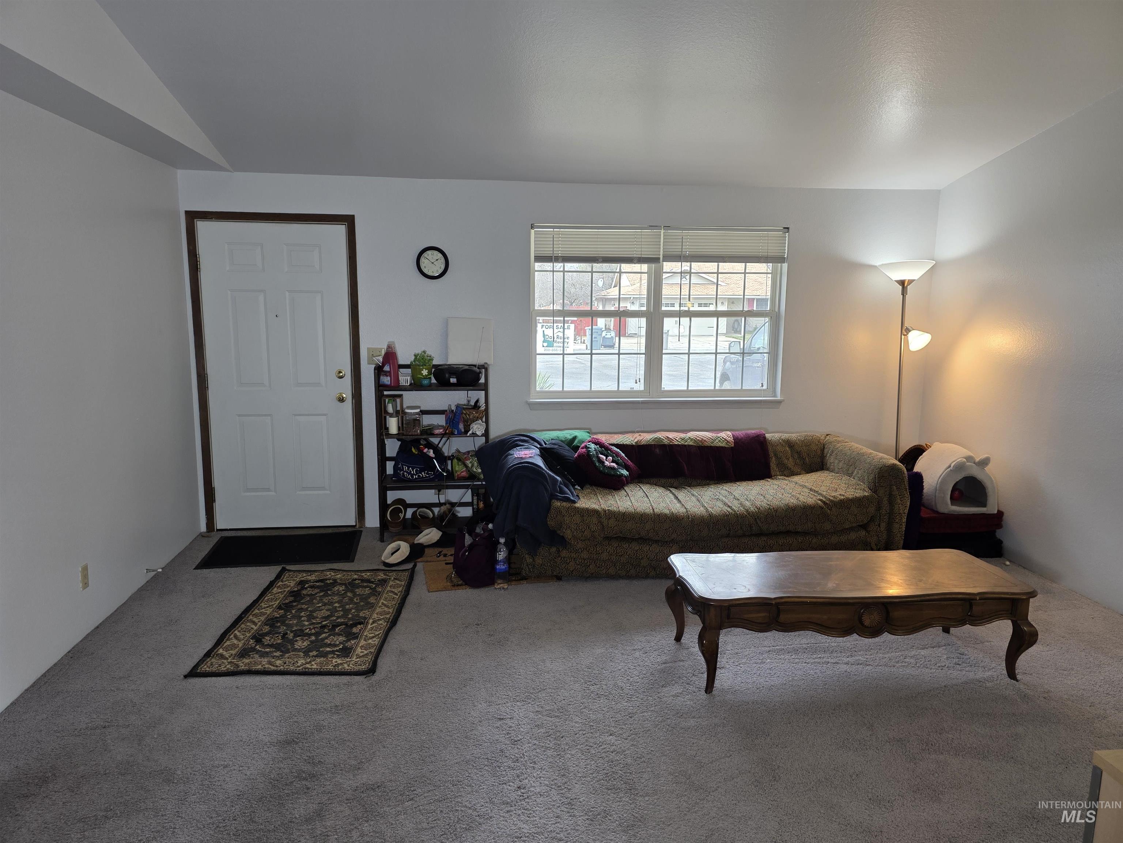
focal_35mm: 23
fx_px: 746
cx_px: 562
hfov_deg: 73.9
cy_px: 422
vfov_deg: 58.9
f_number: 1.7
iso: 100
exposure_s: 1/120
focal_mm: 6.3
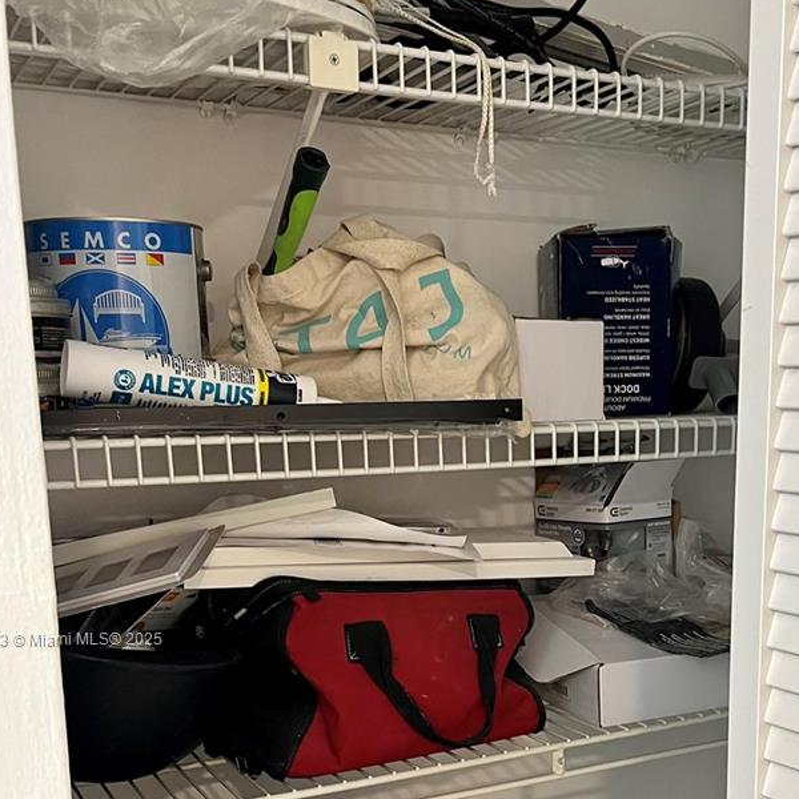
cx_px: 518
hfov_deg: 36.5
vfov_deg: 35.6
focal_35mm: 46
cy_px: 641
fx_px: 1201
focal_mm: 5.1
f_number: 1.6
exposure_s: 1/60
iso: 160
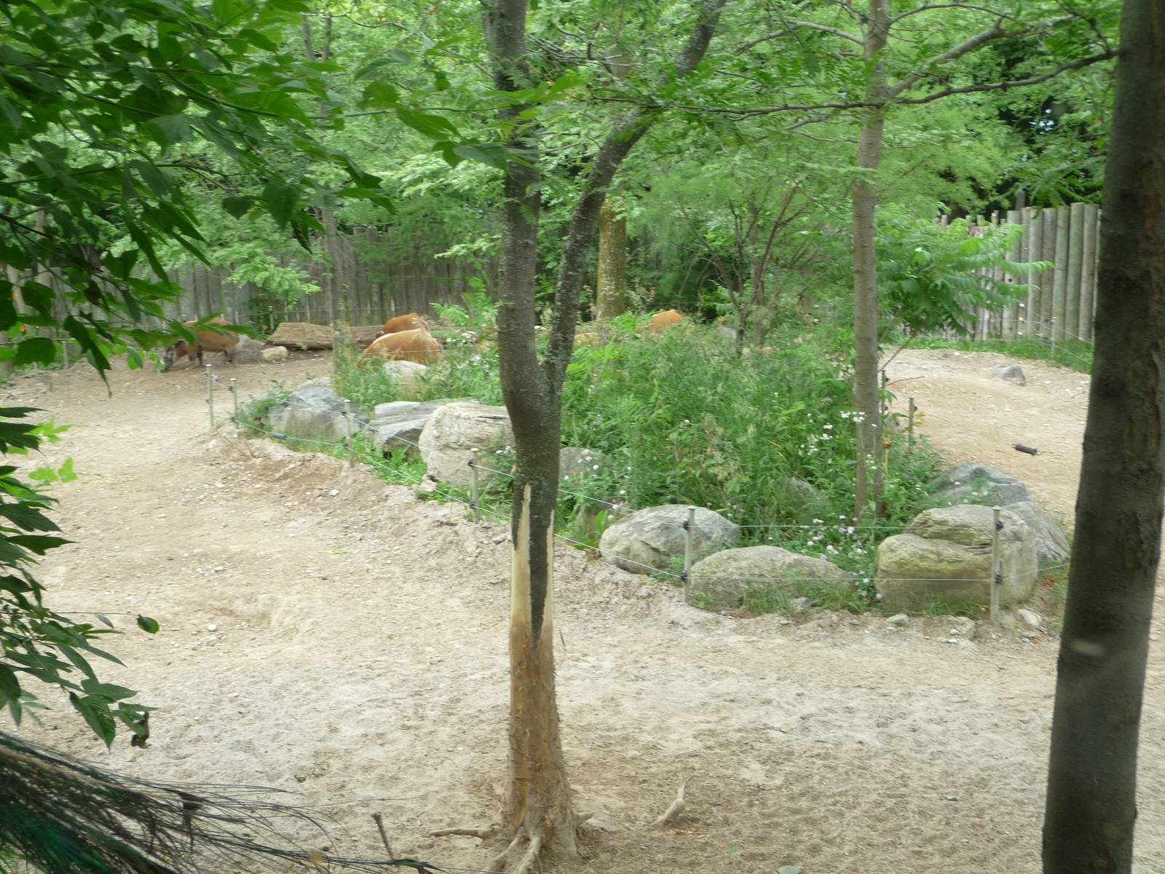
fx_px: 1514
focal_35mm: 45
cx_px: 582
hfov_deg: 42.1
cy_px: 437
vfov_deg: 32.2
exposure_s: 1/50
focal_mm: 7.6
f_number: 4.1
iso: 100
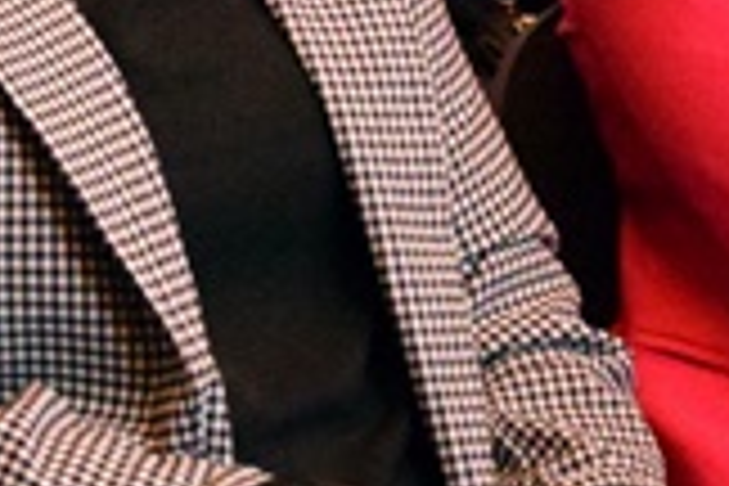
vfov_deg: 4.3
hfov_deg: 6.5
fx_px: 6398
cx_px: 158
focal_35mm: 316
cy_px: -441
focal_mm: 38
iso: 10000
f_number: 4.5
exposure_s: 1/100
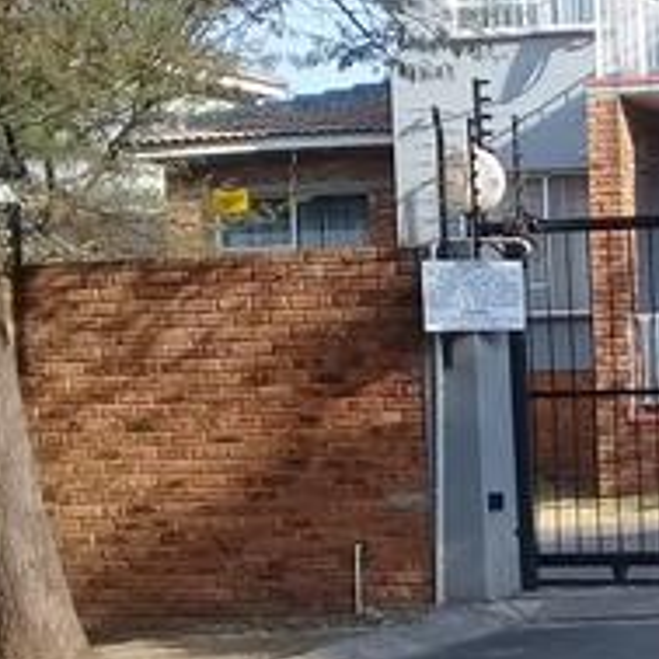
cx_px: 1025
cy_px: 499
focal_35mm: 116
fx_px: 2498
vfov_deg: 15.0
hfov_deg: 14.0
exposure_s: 1/524
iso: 50
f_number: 2.2
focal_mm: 3.3
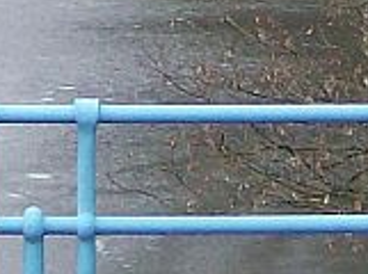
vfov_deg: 5.9
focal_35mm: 241
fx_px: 2556
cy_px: -346
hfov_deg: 8.2
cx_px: 279
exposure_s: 1/71.2
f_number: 2.9
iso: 191
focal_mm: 6.4
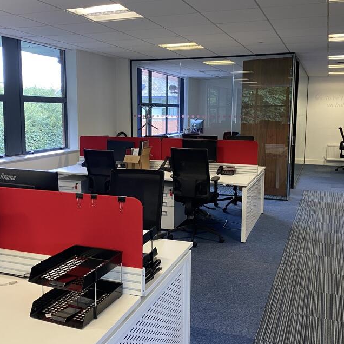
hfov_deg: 44.9
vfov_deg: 44.9
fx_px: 416
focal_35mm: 37
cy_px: 164
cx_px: 154
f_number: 1.8
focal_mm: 4.25
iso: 100
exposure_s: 1/50
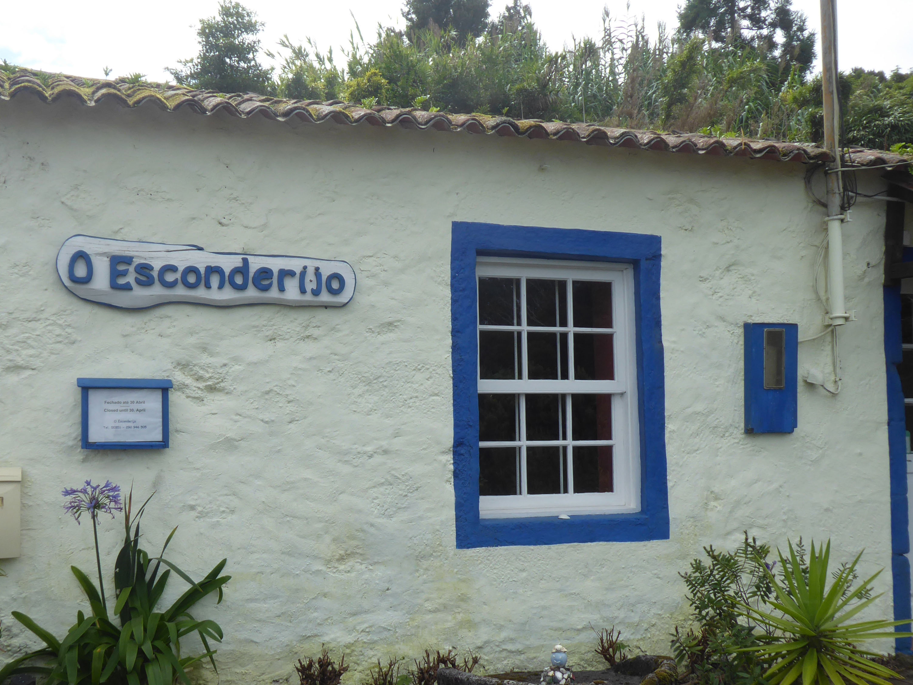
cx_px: 395
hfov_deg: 45.7
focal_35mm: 41
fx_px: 1081
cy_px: 394
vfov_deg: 35.1
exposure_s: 1/640
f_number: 3.5
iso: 80
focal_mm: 5.4
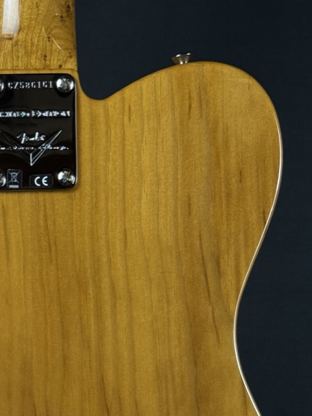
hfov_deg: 15.4
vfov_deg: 20.1
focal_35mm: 95
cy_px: 395
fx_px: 1141
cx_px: 44
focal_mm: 6.76
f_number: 1.78
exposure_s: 1/120
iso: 80
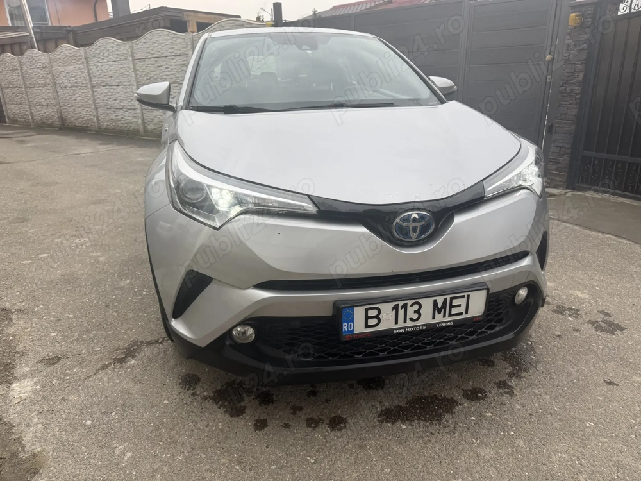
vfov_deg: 56.8
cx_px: 320
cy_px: 240
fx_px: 444
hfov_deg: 71.6
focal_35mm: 24
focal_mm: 6.76
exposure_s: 1/612
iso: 80
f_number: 1.78
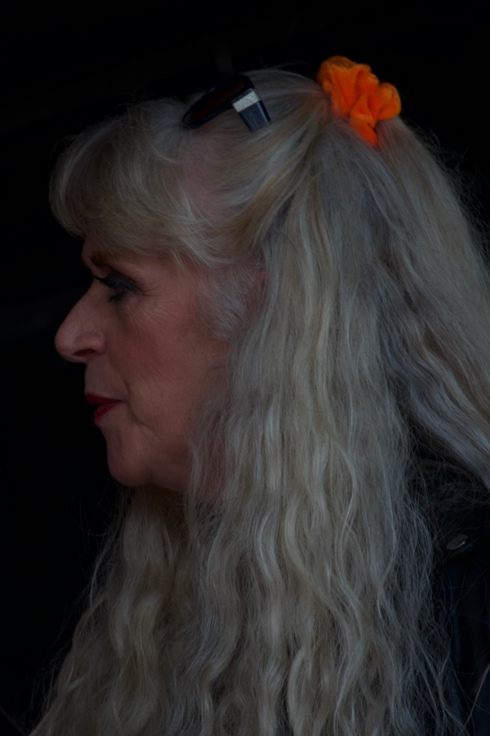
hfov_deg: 2.3
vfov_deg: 3.5
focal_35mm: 597
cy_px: 335
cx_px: 234
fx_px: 12188
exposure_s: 1/160
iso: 100
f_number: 4
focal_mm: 200.72
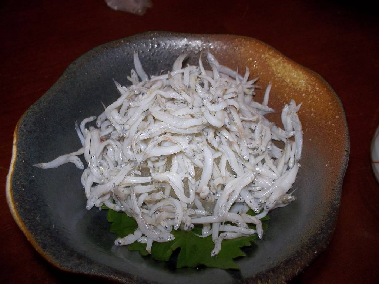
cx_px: 190
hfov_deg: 61.7
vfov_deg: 48.2
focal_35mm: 29
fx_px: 318
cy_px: 142
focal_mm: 4.1
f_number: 3.3
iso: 80
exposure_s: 1/30
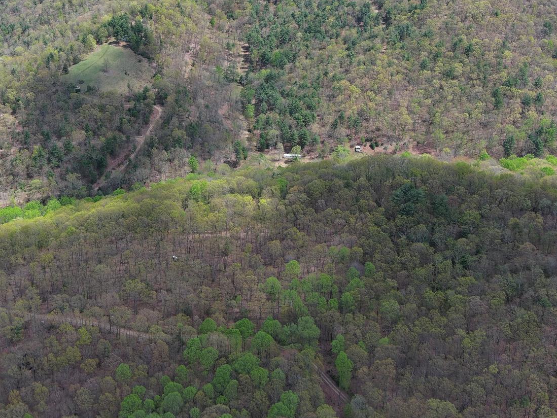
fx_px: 837
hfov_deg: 36.5
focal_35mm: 52
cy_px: 100
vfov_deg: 27.6
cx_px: 194
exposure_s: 1/714
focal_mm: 10.57
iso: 100
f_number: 2.8
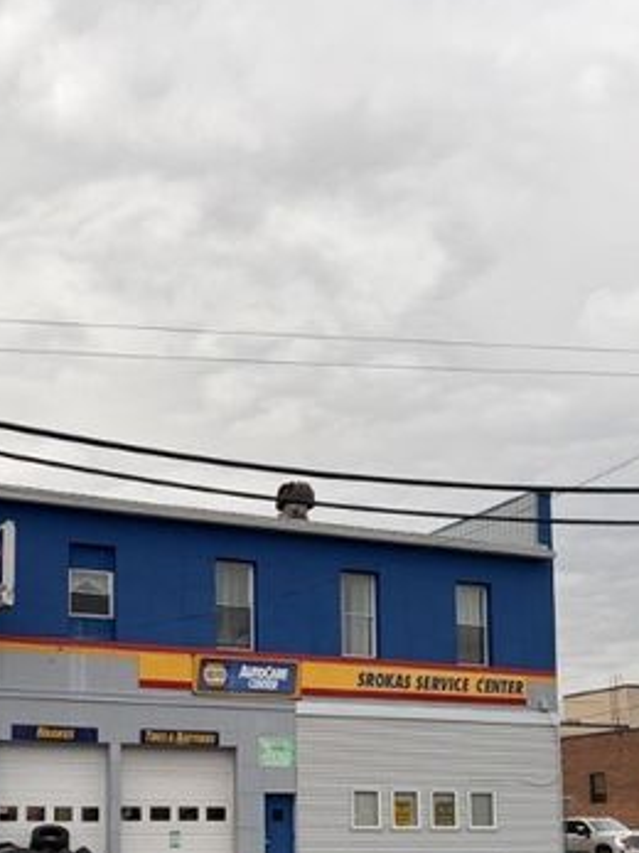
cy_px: 726
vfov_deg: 36.4
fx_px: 1231
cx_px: 182
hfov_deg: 28.8
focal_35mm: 50
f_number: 1.6
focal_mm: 5.96
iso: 40
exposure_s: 1/122
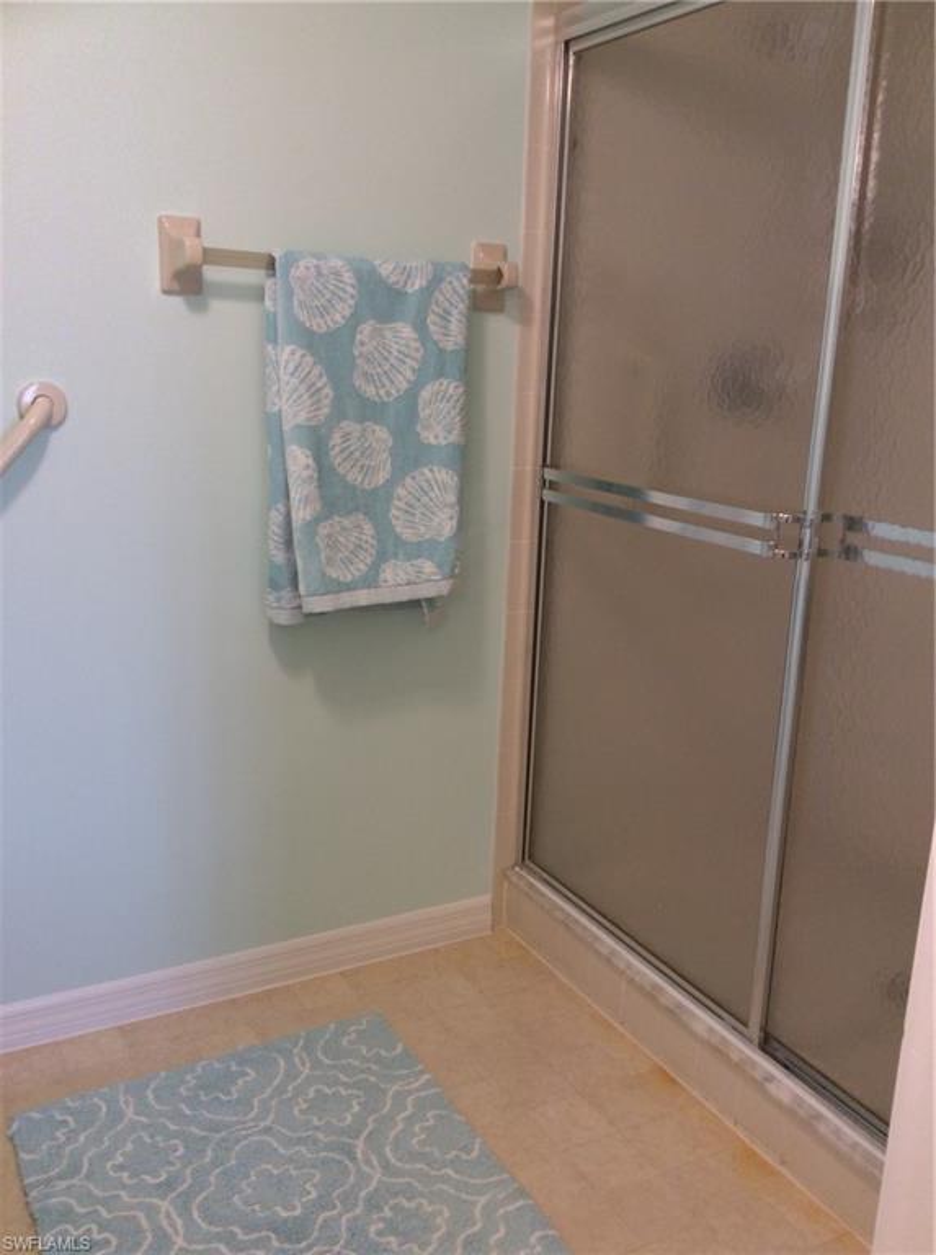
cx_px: 468
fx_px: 1158
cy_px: 628
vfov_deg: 56.9
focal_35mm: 32
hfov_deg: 44.0
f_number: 2.4
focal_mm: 3.3
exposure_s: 1/24
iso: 64
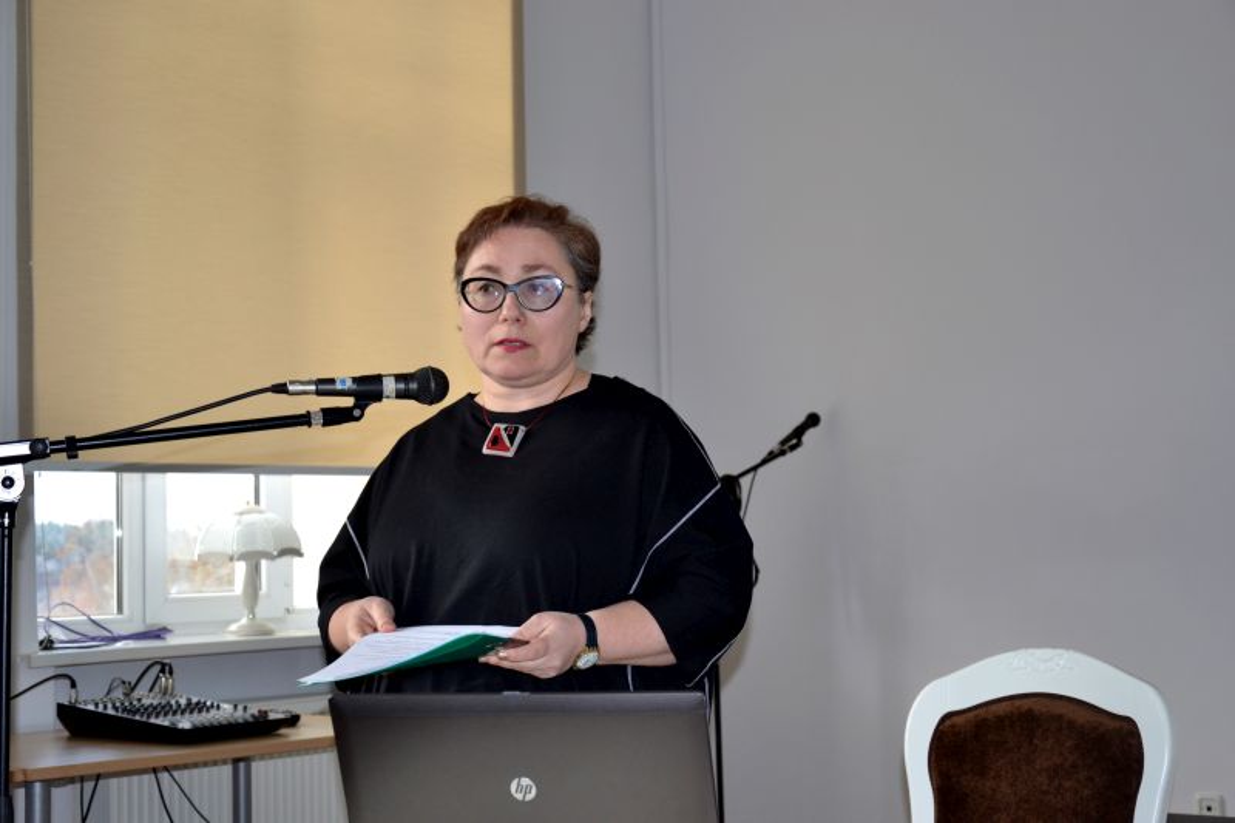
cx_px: 618
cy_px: 412
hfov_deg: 35.1
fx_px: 1955
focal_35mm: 57
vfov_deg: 23.8
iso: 400
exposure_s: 1/100
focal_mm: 38
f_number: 4.5
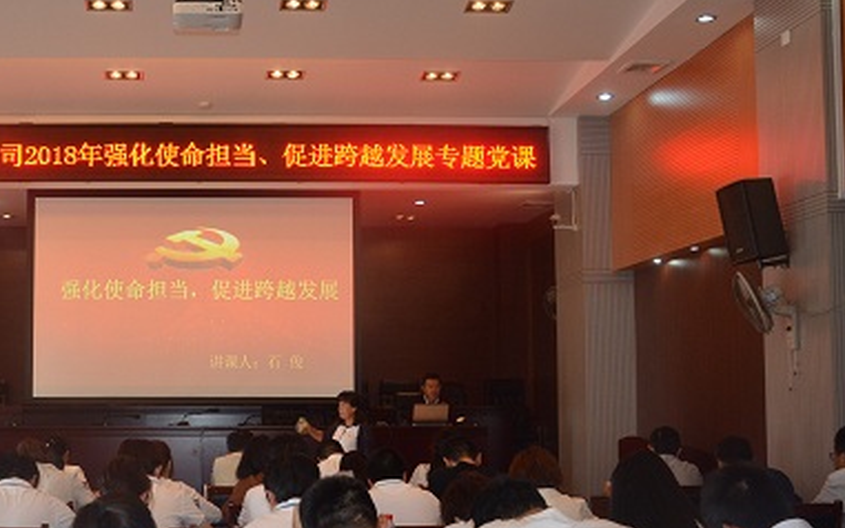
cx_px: 200
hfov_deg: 37.9
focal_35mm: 52
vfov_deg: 24.9
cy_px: 328
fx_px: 1193
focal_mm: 21
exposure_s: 1/60
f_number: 3.8
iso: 800
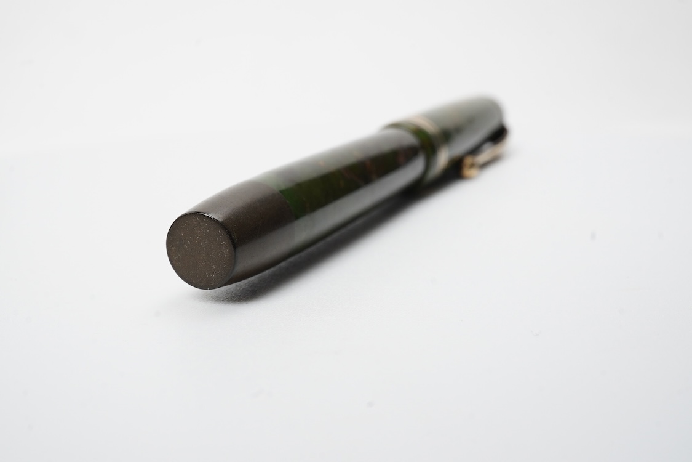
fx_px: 865
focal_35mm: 45
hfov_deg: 43.6
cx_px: 346
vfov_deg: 29.9
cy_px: 231
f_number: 22
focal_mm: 30
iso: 640
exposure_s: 1/100
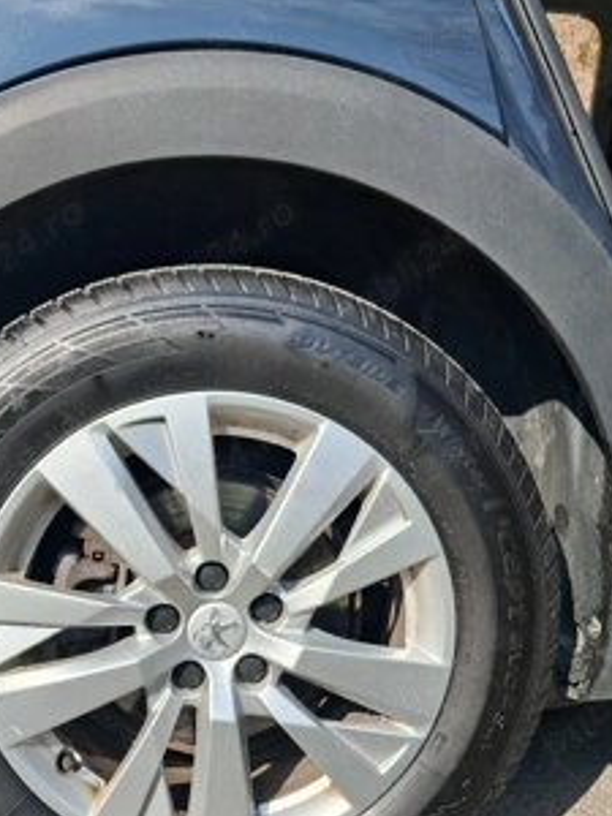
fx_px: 849
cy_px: 511
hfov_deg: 39.6
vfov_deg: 50.8
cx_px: 261
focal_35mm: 36
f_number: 1.8
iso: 25
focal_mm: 4
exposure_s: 1/417
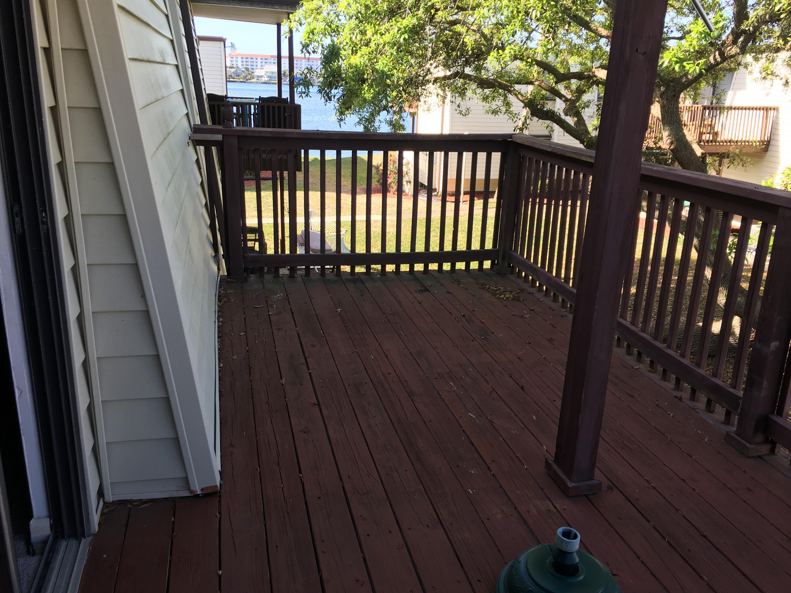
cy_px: 296
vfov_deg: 48.2
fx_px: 663
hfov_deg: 61.7
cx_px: 396
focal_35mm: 29
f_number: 2.2
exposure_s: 1/201
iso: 25
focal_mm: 4.15
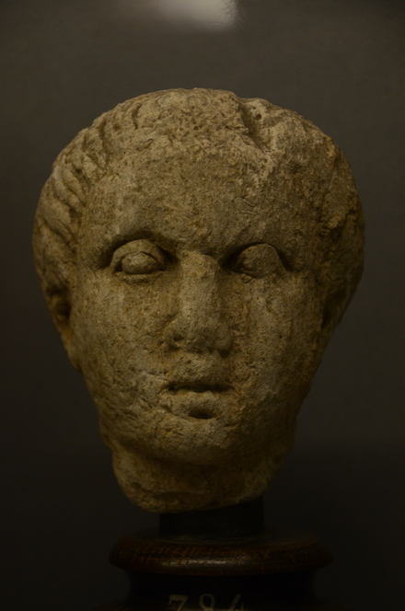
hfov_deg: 10.6
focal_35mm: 129
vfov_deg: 15.9
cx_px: 202
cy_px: 306
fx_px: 2186
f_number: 5.6
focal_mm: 86
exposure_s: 1/30
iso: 1000
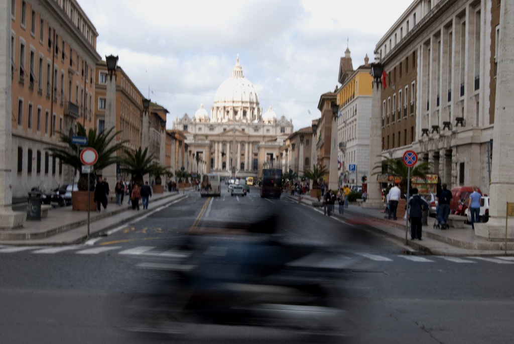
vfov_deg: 23.8
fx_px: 815
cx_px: 257
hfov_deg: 35.0
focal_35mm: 57
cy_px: 172
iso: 200
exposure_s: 1/25
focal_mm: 38
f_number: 32
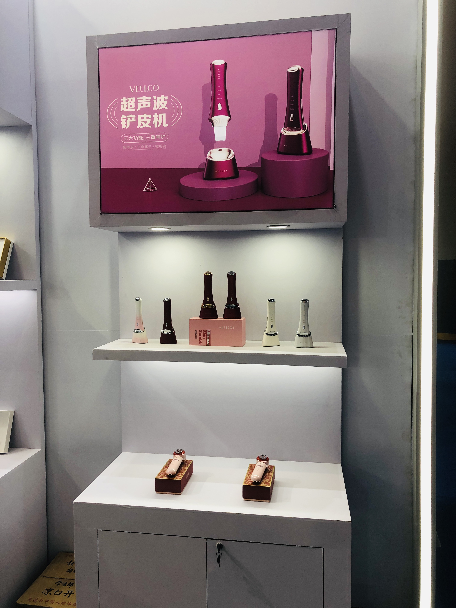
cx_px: 228
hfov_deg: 49.7
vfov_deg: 63.4
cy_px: 304
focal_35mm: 28
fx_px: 492
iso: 32
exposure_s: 1/50
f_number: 1.8
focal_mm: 3.99
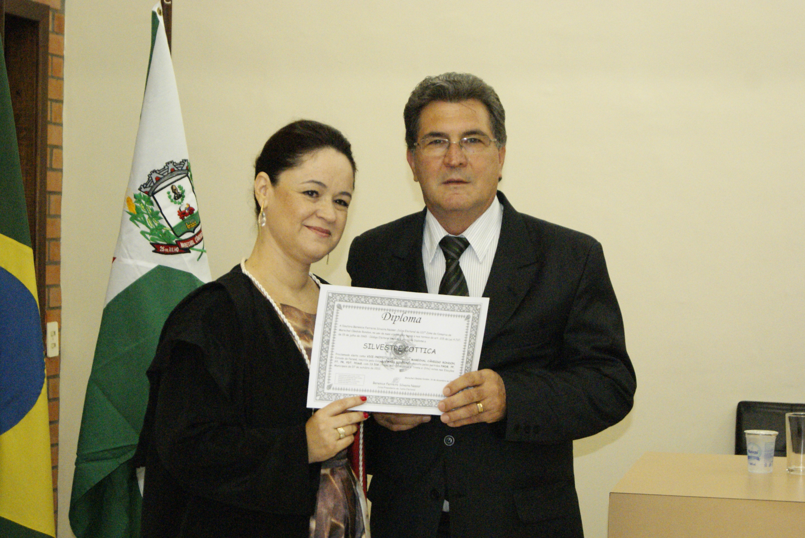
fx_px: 1678
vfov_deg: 18.2
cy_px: 269
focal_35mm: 75
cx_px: 402
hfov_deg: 27.0
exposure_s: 1/125
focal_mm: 50
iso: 3200
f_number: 5.6
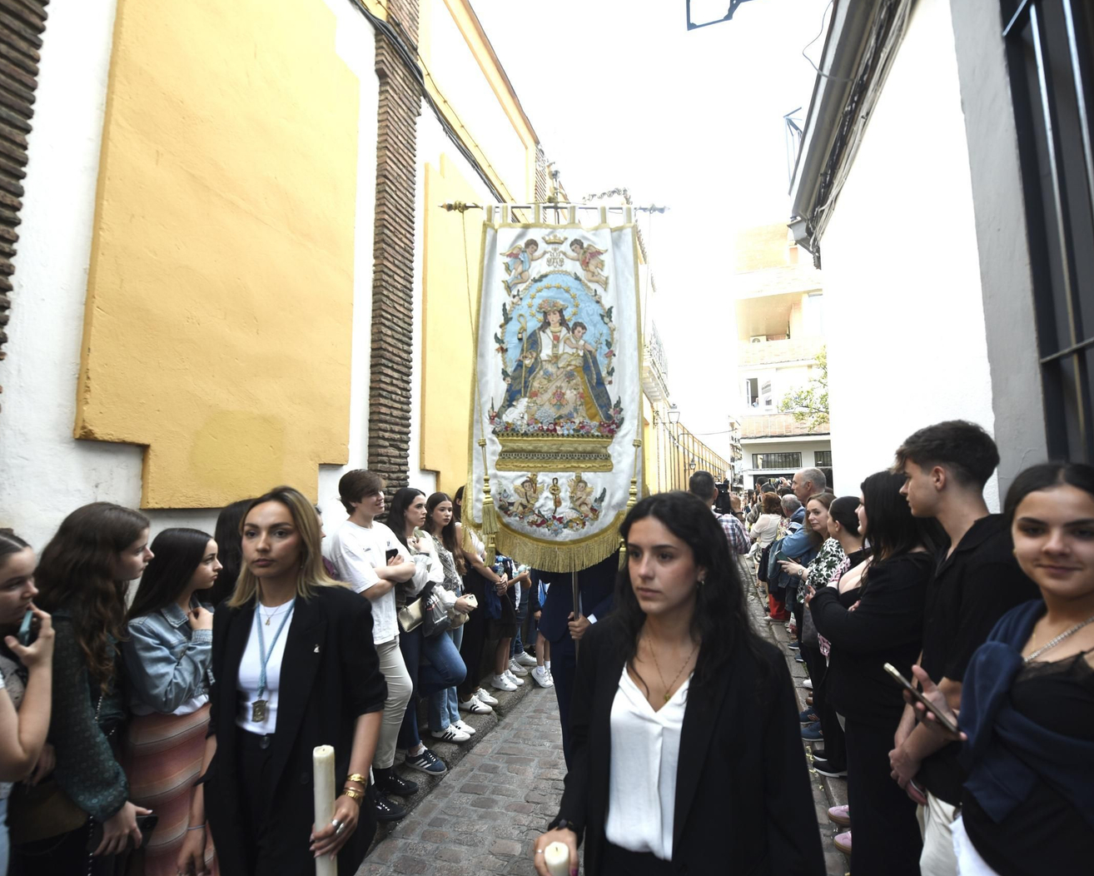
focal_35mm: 16
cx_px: 559
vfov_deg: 80.4
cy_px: 440
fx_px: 518
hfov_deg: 93.1
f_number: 4
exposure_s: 1/160
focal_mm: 14
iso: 220
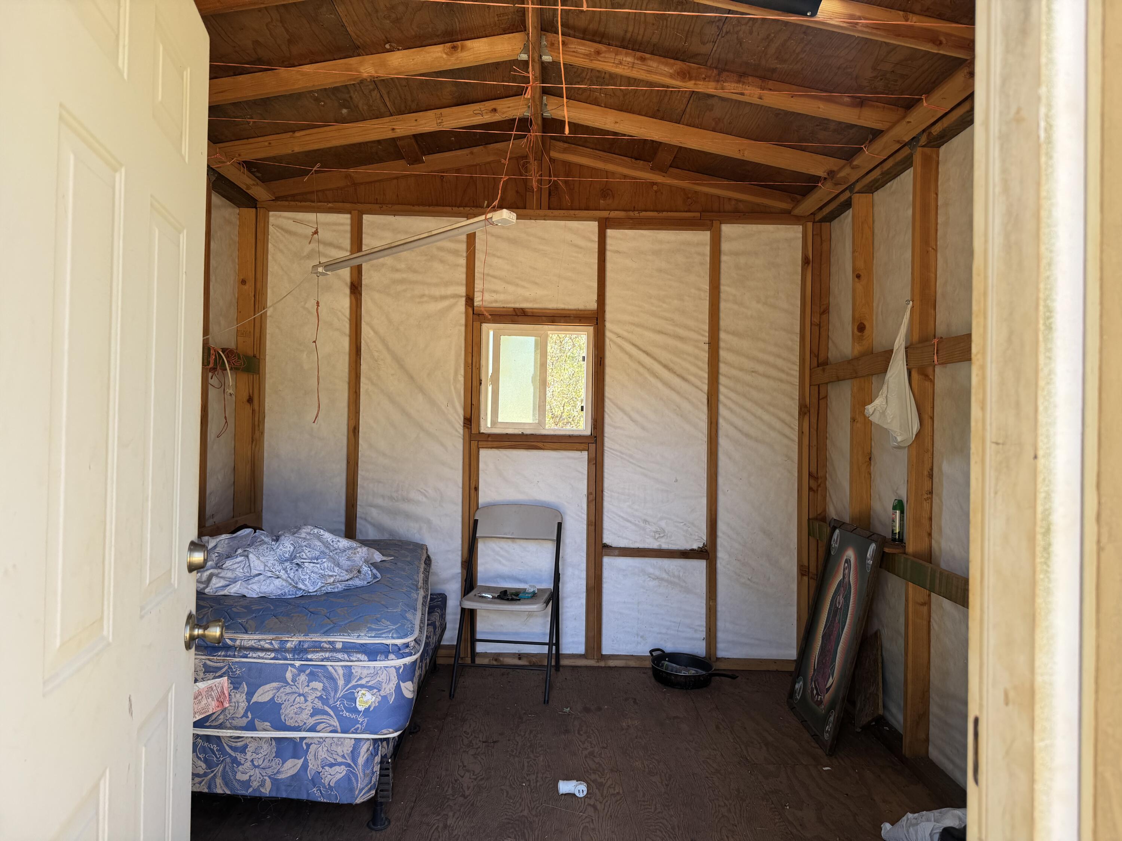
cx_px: 561
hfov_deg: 71.6
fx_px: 778
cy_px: 420
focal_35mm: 24
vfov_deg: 56.8
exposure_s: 1/171
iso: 100
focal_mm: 6.76
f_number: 1.78
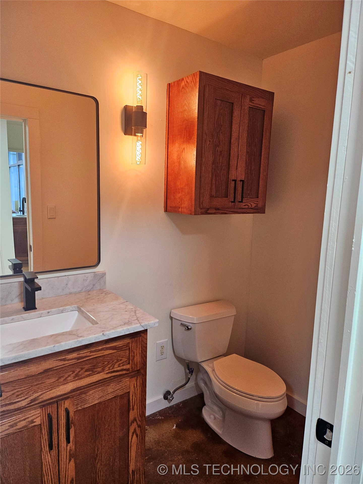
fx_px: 336
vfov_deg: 71.6
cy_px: 242
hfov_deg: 56.8
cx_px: 182
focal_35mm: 24
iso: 250
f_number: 1.8
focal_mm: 5
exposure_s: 1/120
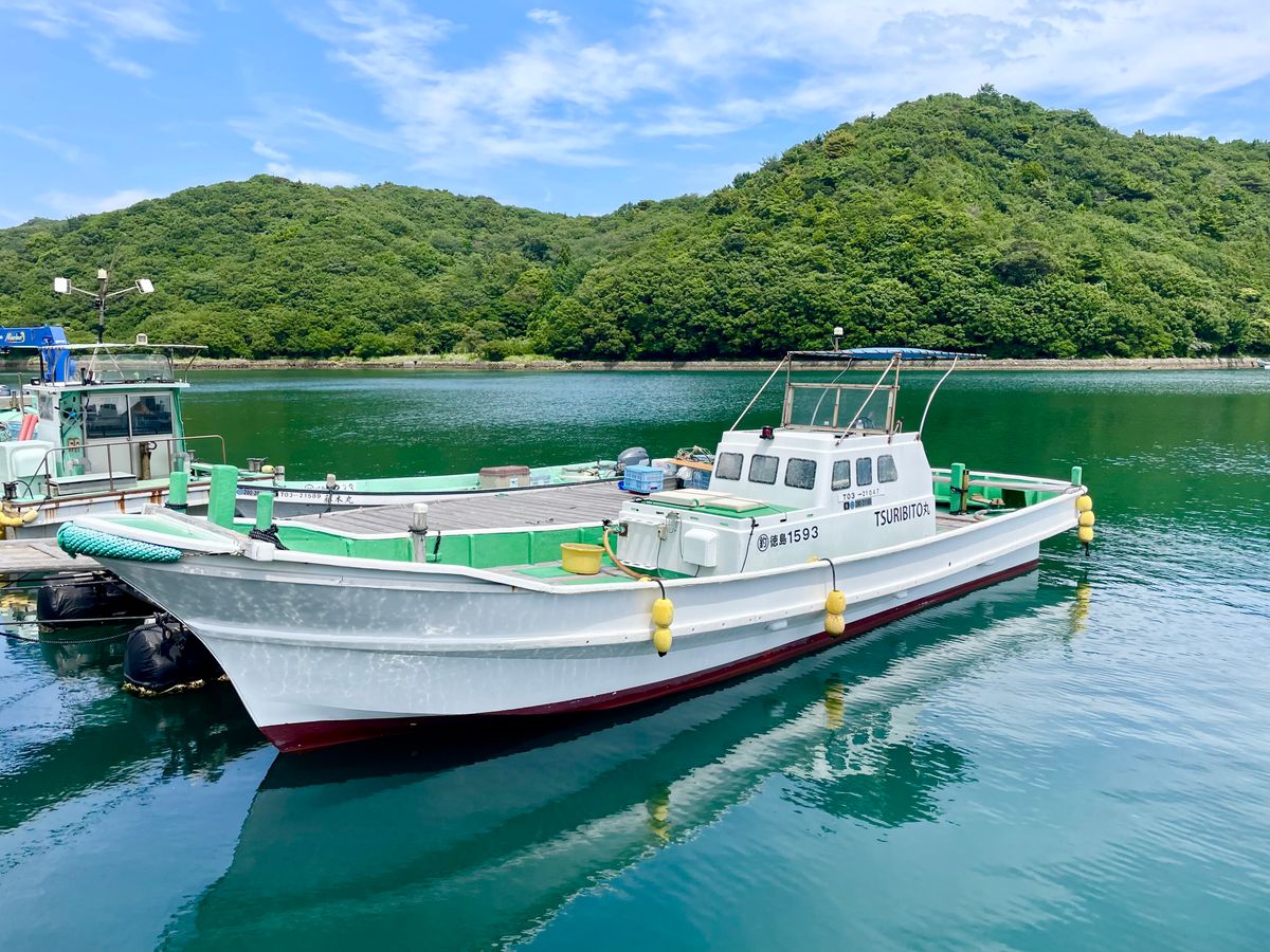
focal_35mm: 26
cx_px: 635
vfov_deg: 53.1
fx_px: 954
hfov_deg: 67.3
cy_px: 476
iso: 32
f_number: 1.6
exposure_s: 1/3040
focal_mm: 4.2
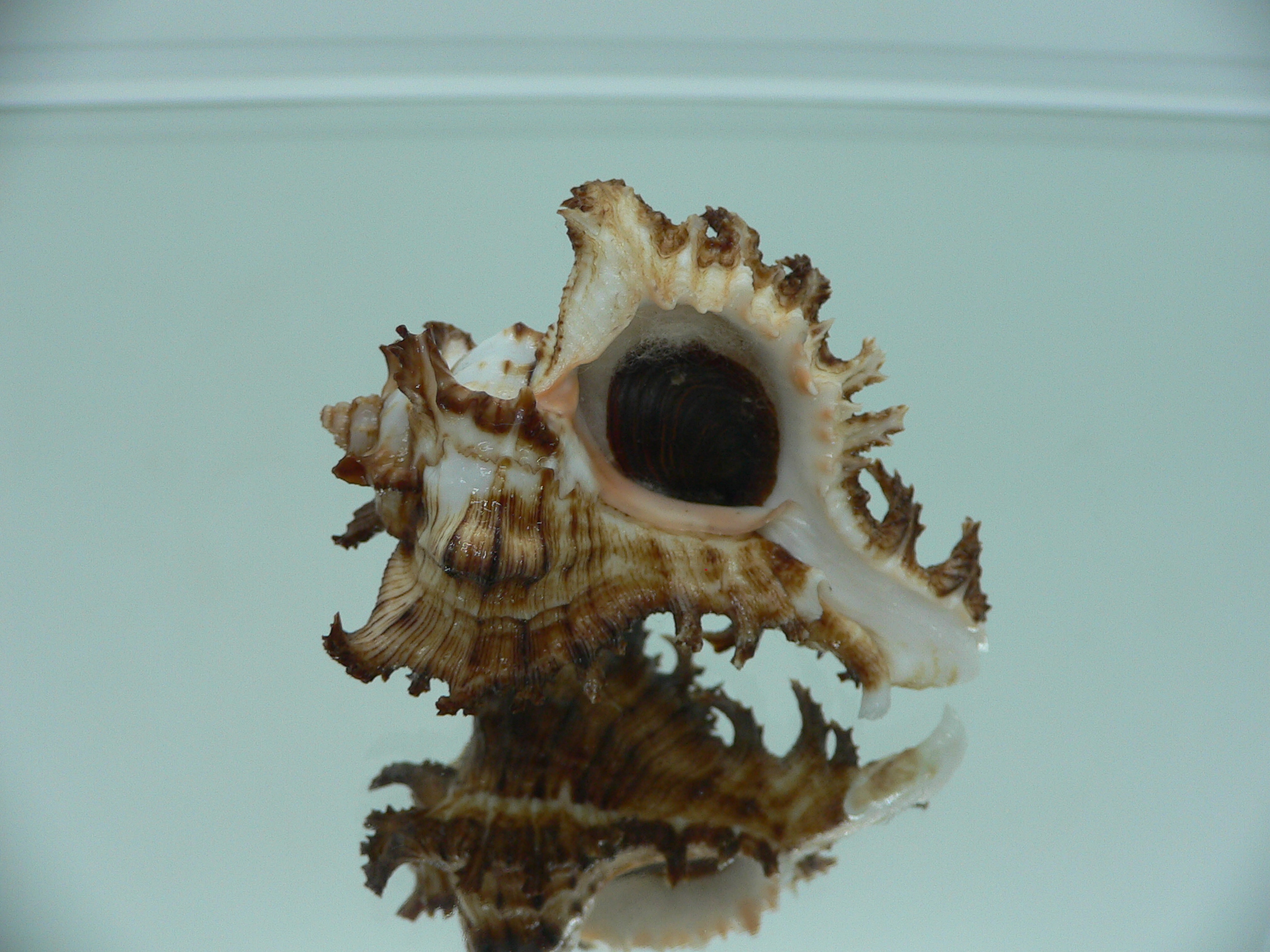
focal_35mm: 35
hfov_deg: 52.6
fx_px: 1284
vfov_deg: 40.7
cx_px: 635
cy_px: 476
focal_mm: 4.6
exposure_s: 1/60
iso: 80
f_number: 2.8
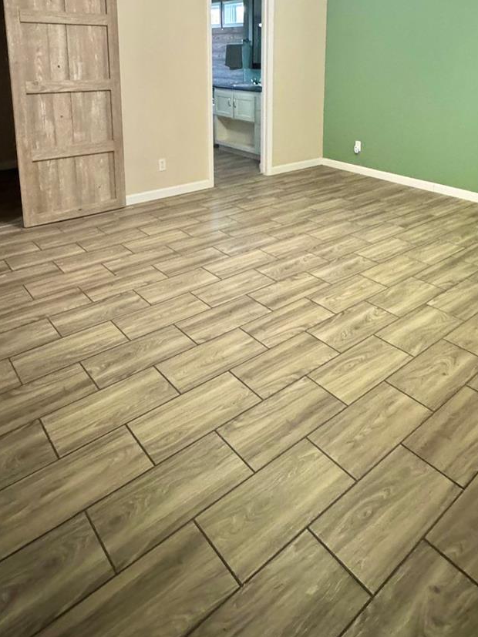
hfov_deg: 52.9
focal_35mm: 26
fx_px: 479
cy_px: 147
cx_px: 268
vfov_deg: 62.8
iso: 1250
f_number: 2.2
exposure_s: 1/40
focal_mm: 2.22
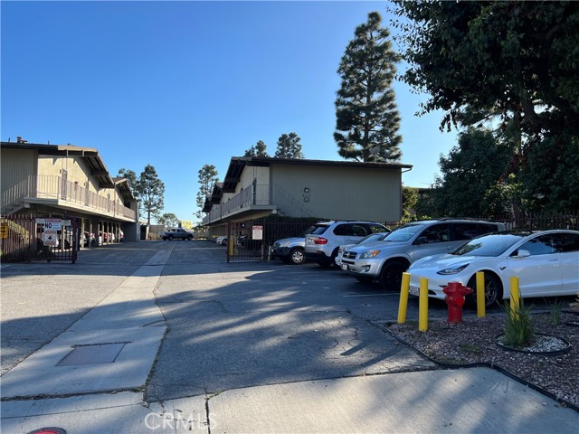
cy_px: 217
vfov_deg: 53.1
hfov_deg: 67.3
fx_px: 435
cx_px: 290
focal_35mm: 26
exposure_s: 1/2762
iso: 50
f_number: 1.5
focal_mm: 5.7
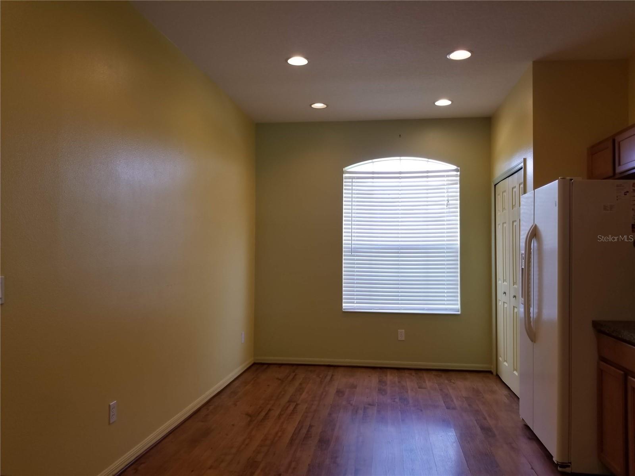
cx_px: 318
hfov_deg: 67.3
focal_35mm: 26
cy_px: 238
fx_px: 477
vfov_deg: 53.1
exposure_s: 1/120
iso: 100
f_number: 1.7
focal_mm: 4.3
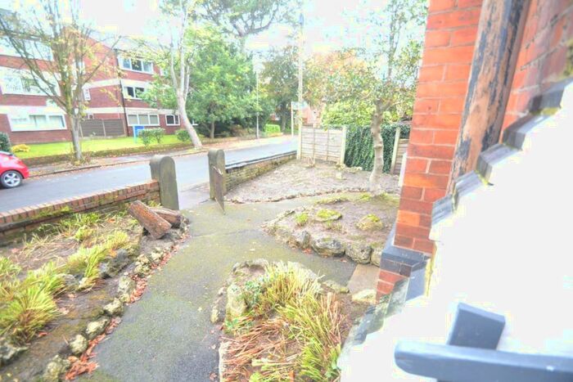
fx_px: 239
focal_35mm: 15
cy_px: 191
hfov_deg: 100.4
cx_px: 286
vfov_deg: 77.4
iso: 1600
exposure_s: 1/160
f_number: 3.5
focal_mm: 10
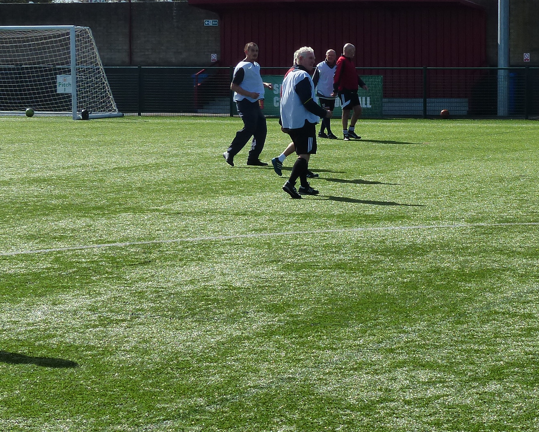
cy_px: 135
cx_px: 422
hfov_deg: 15.1
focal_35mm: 127
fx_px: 2026
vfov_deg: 12.1
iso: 160
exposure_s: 1/1600
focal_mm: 11.4
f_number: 4
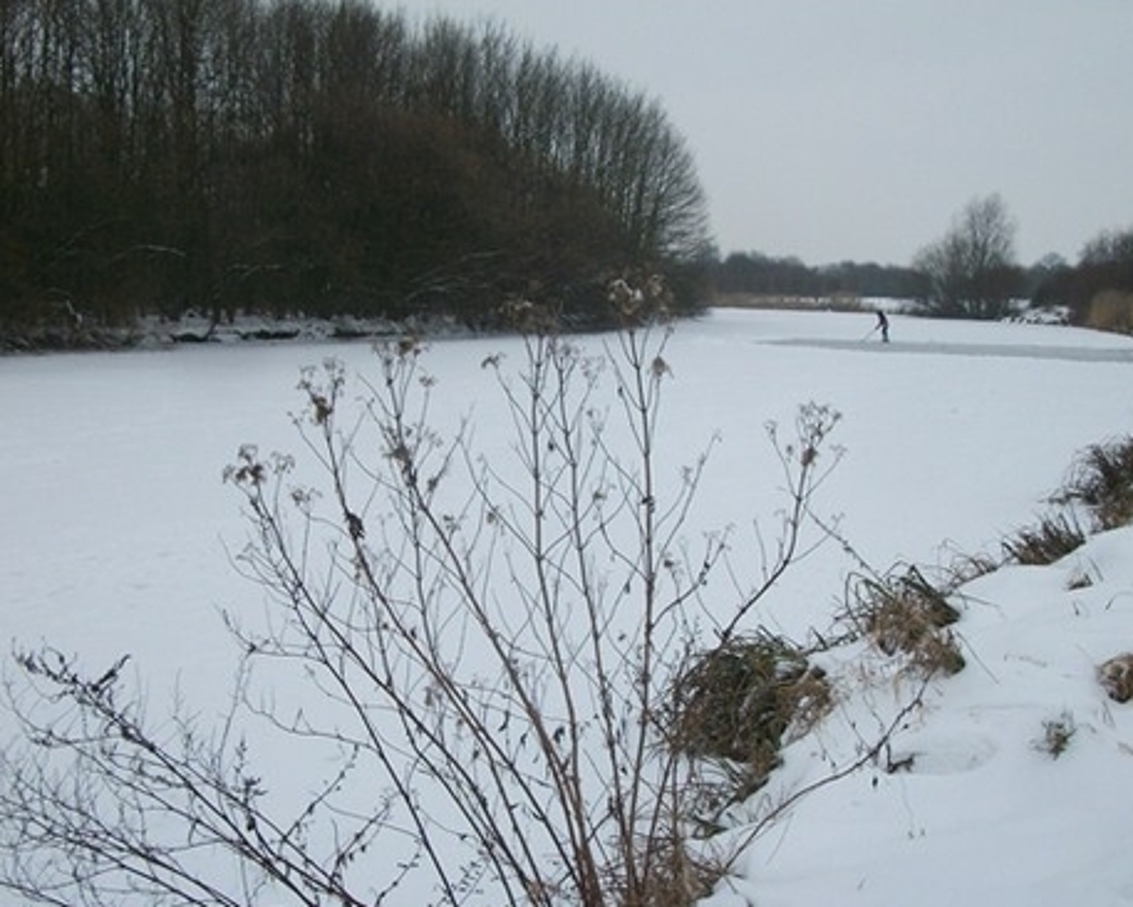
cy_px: 501
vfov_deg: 36.5
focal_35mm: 41
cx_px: 521
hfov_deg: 44.7
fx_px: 1375
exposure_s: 1/100
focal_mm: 5.7
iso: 80
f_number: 8.8
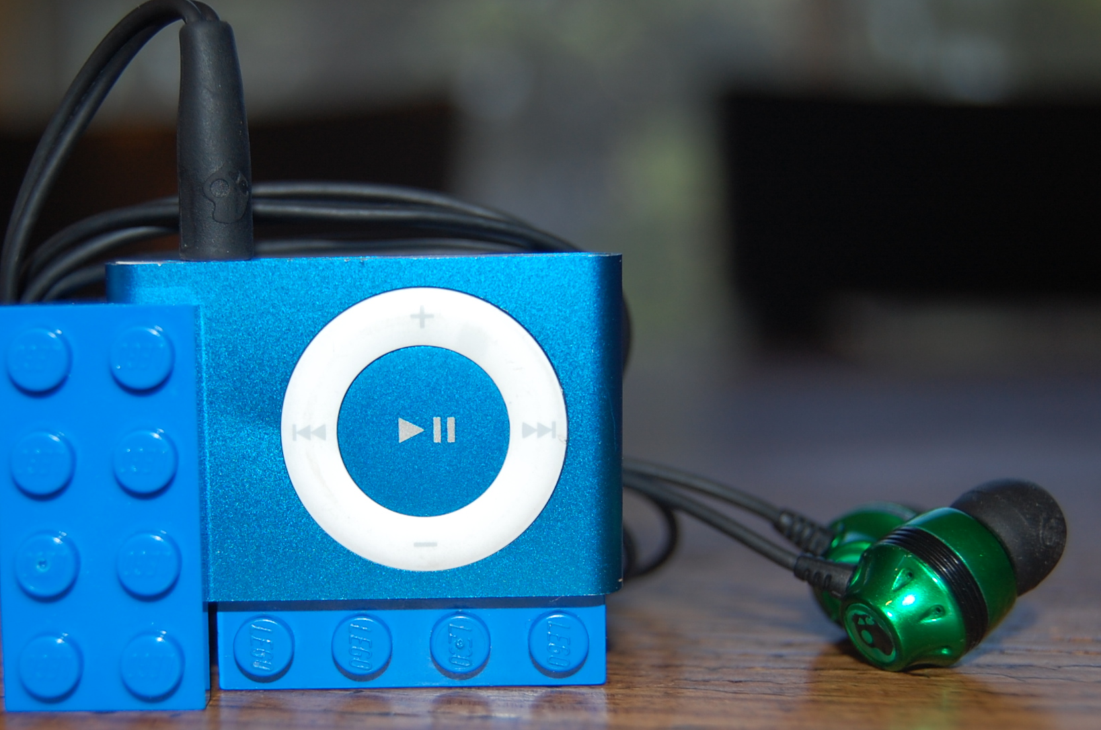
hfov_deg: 32.3
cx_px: 445
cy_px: 436
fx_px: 1893
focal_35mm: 62
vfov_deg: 21.8
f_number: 4.2
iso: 200
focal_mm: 30
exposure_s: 1/60
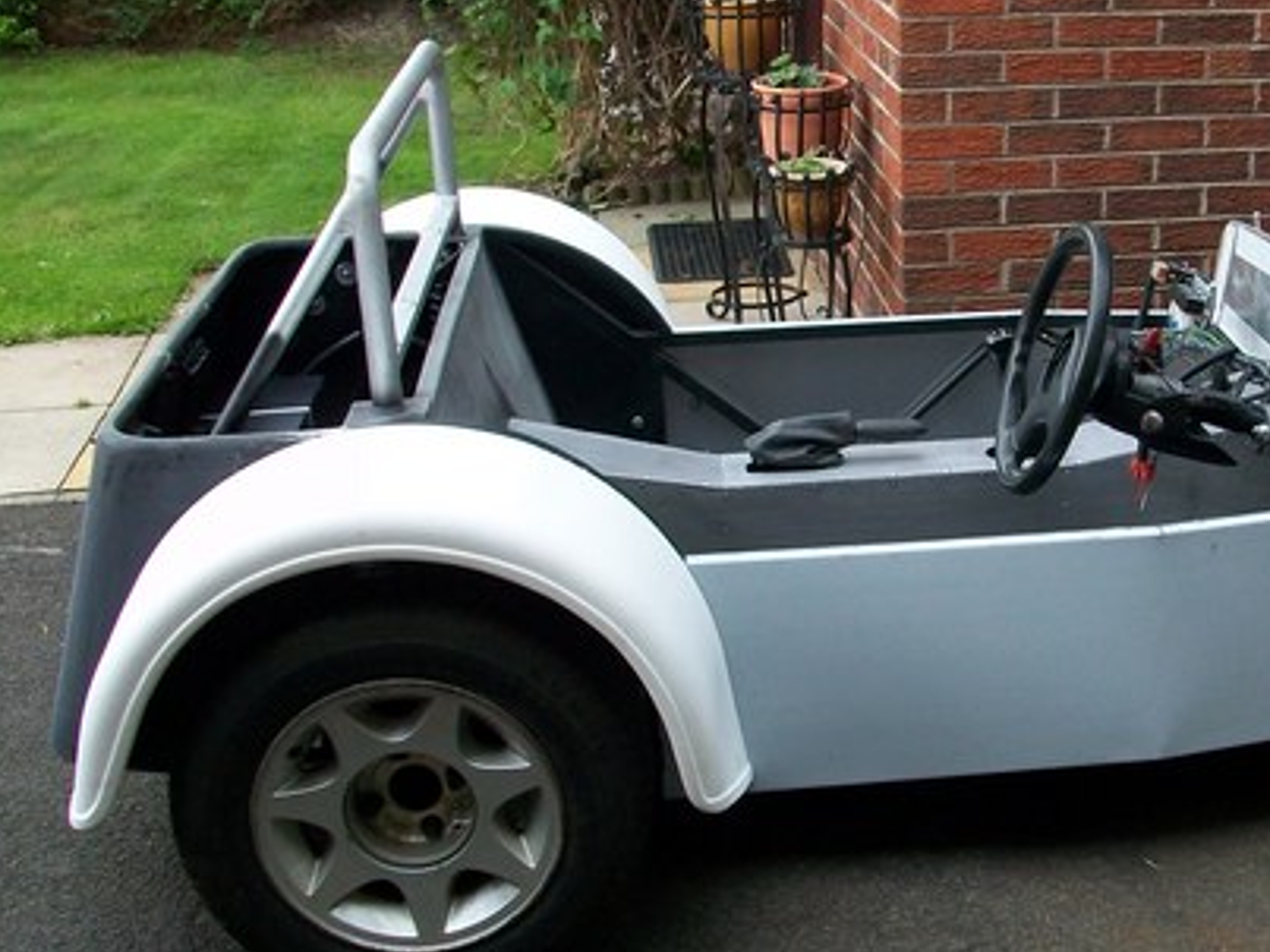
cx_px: 1005
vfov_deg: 27.0
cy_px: 422
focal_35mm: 54
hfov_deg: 34.5
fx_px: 1981
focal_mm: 5.7
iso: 80
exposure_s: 1/80
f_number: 2.8
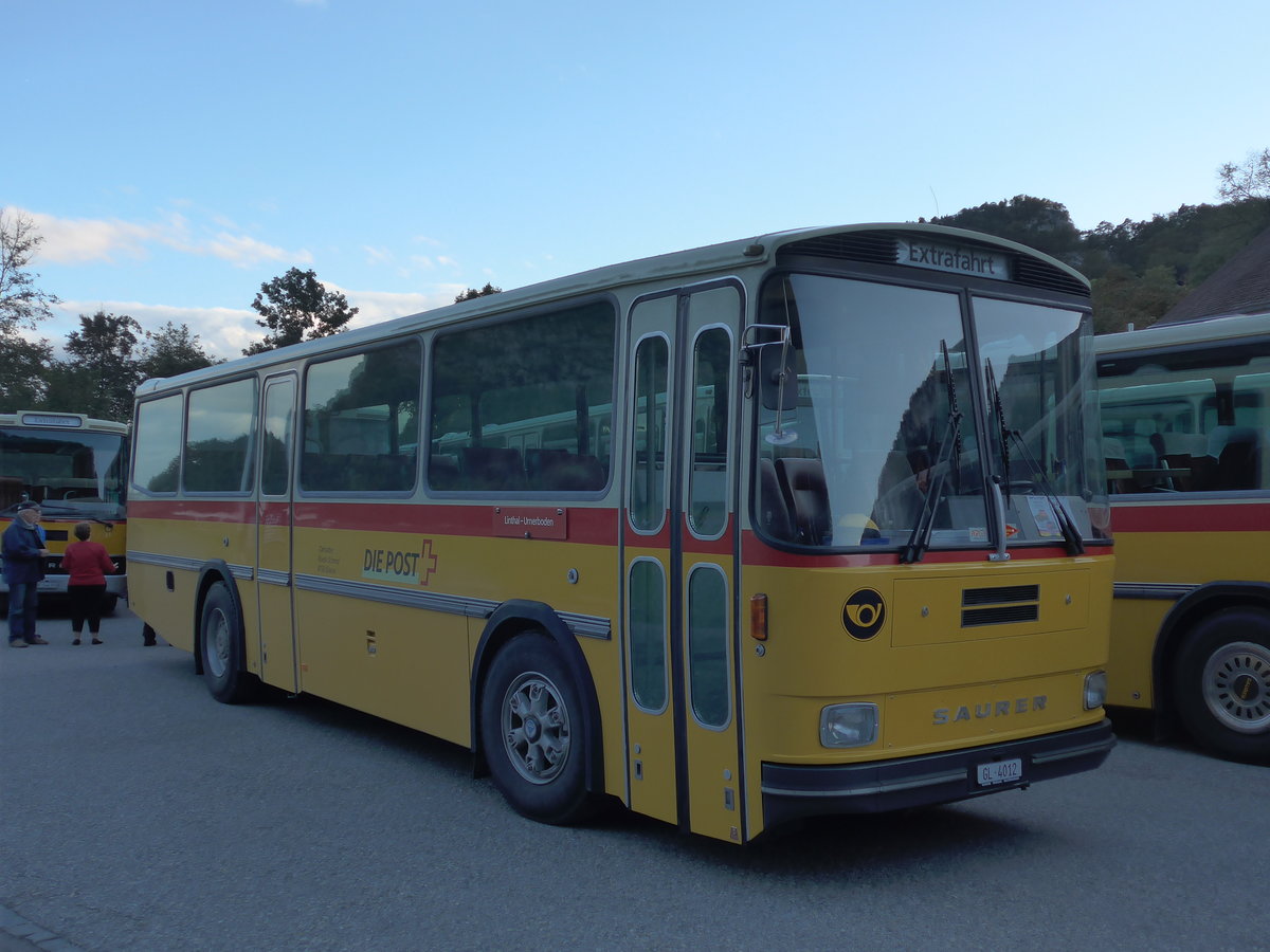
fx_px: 1321
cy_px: 476
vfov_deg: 39.7
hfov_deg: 51.4
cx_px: 635
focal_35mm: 36
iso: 160
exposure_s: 1/800
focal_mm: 7.5
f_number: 2.4
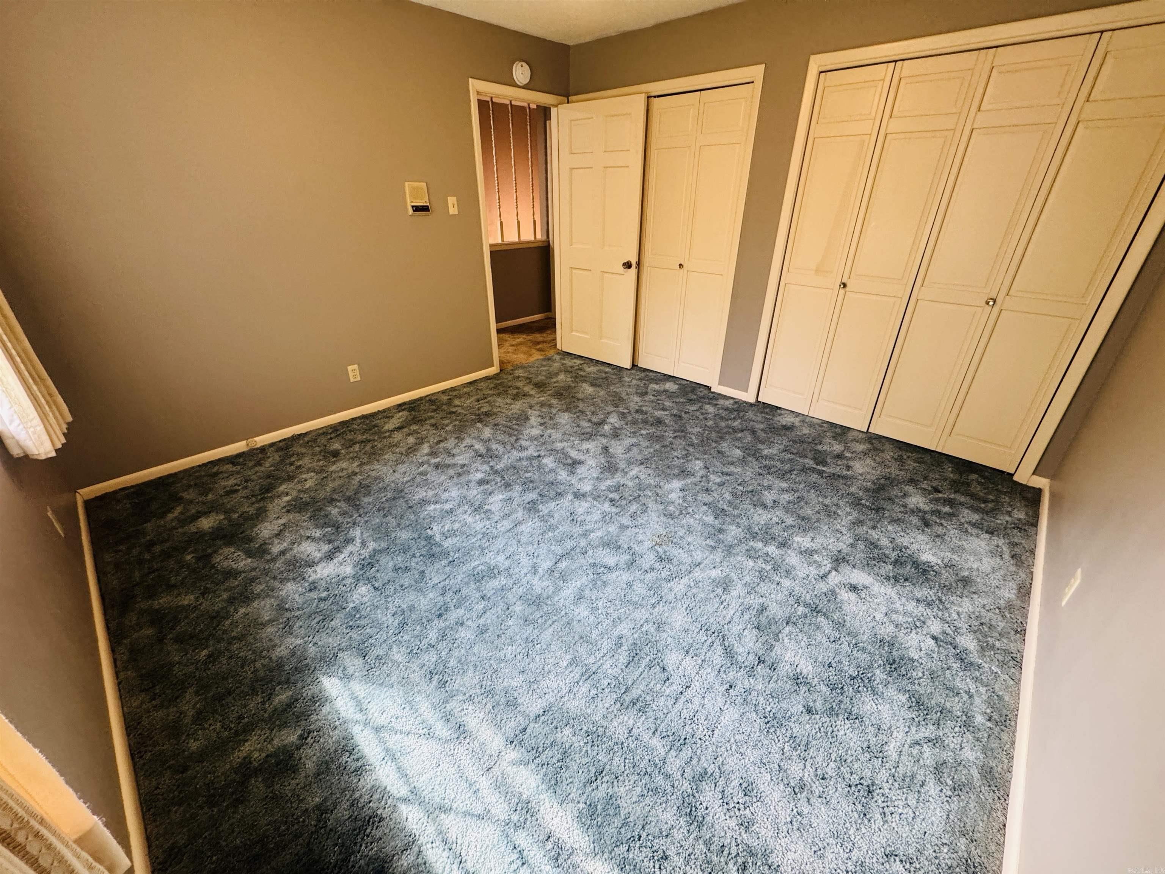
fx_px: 471
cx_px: 582
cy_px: 437
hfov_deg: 102.1
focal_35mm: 14
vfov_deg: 85.7
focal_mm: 2.22
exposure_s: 1/60
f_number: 2.2
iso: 400
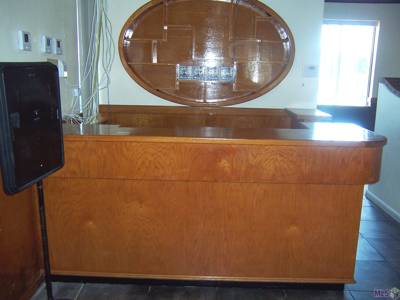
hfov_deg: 55.4
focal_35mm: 33
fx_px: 381
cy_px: 150
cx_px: 200
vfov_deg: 42.9
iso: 140
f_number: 2.8
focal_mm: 5.5
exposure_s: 1/60
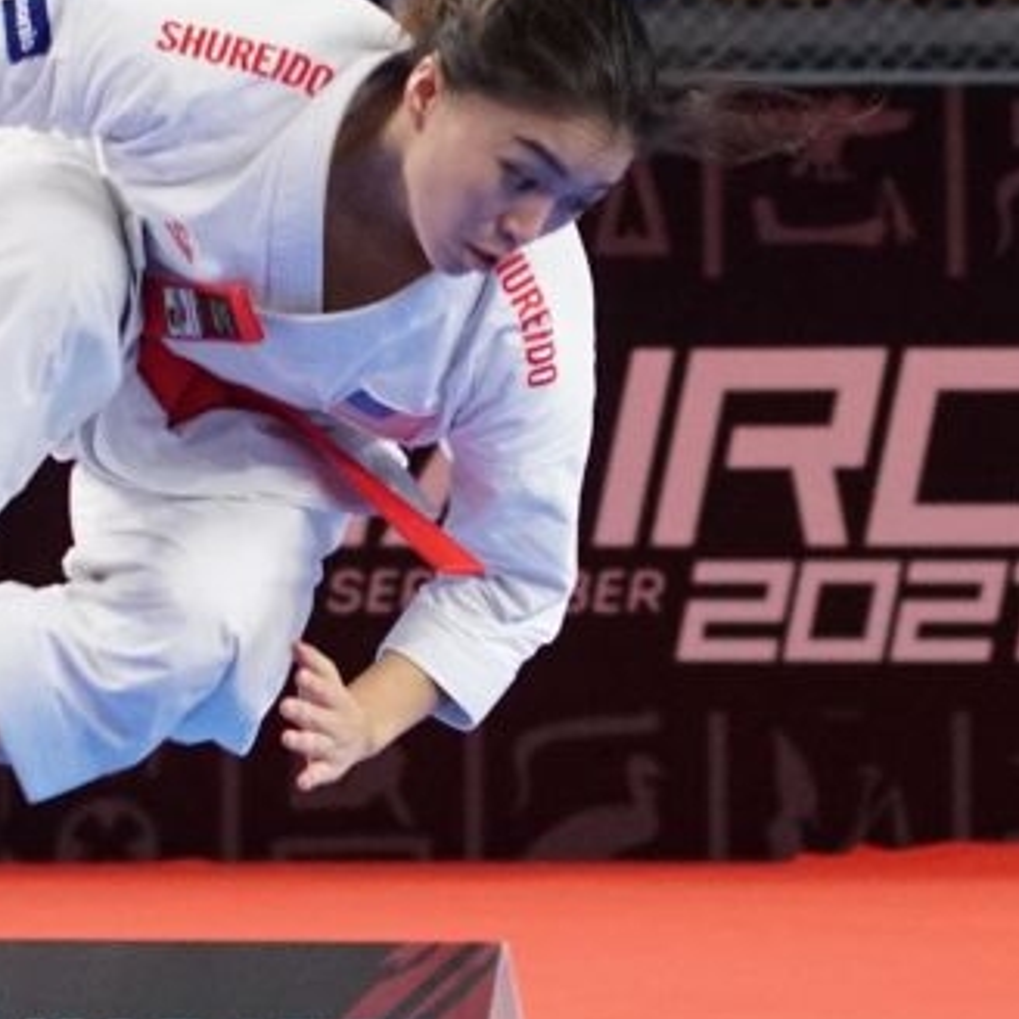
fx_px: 16319
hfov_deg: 3.6
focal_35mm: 490
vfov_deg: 3.6
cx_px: 596
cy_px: 438
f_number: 3.2
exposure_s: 1/400
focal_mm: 70
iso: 1000
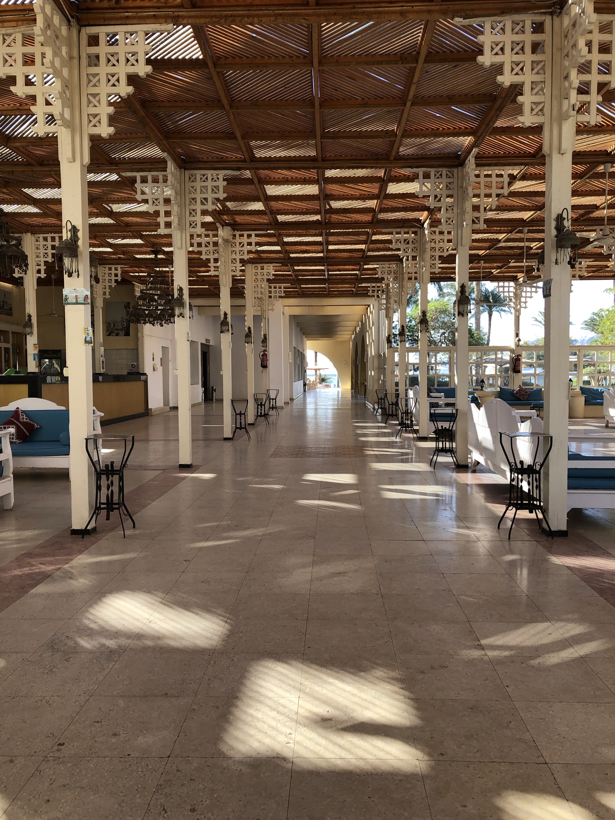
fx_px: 663
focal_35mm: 28
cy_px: 410
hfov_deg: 49.7
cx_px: 308
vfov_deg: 63.4
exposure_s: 1/312
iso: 20
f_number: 1.8
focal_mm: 3.99
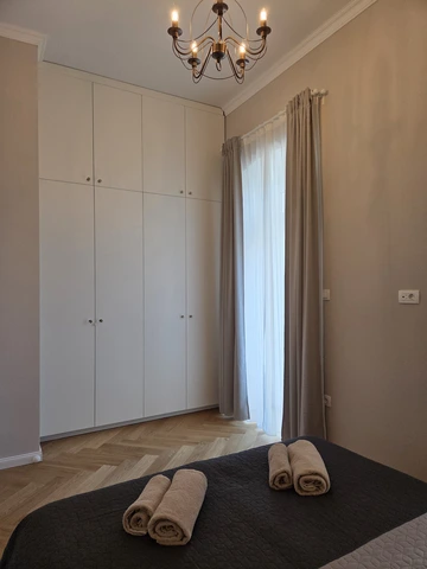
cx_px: 214
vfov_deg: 73.9
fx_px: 378
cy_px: 284
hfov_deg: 58.9
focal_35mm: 23
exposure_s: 1/180
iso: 100
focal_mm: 5.4
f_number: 1.8
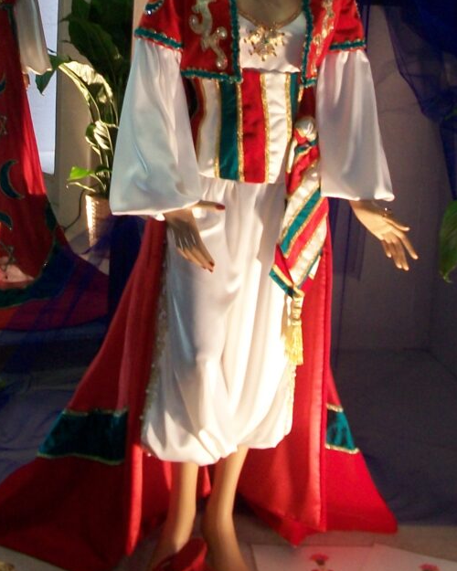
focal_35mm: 68
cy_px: 40
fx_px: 1150
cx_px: 196
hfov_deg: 22.5
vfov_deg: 26.8
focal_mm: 5.7
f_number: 2.8
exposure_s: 1/60
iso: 120
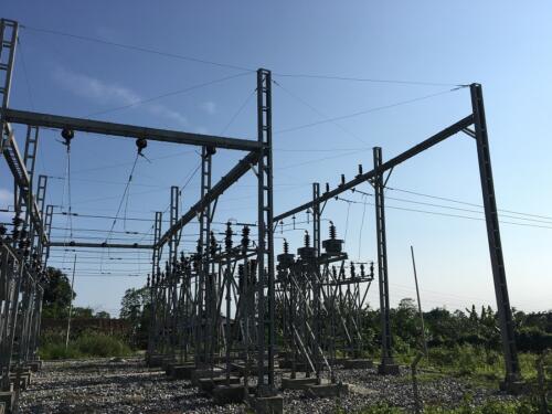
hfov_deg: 61.7
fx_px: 462
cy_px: 207
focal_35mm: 29
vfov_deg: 48.2
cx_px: 276
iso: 25
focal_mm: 4.15
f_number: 2.2
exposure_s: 1/3497
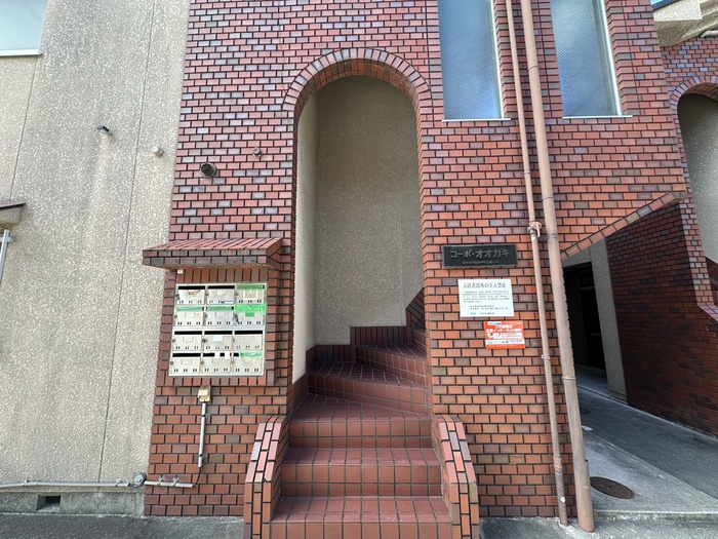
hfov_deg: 102.1
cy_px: 270
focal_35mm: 14
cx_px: 359
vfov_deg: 85.7
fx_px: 290
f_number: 2.2
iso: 40
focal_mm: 2.22
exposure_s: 1/161
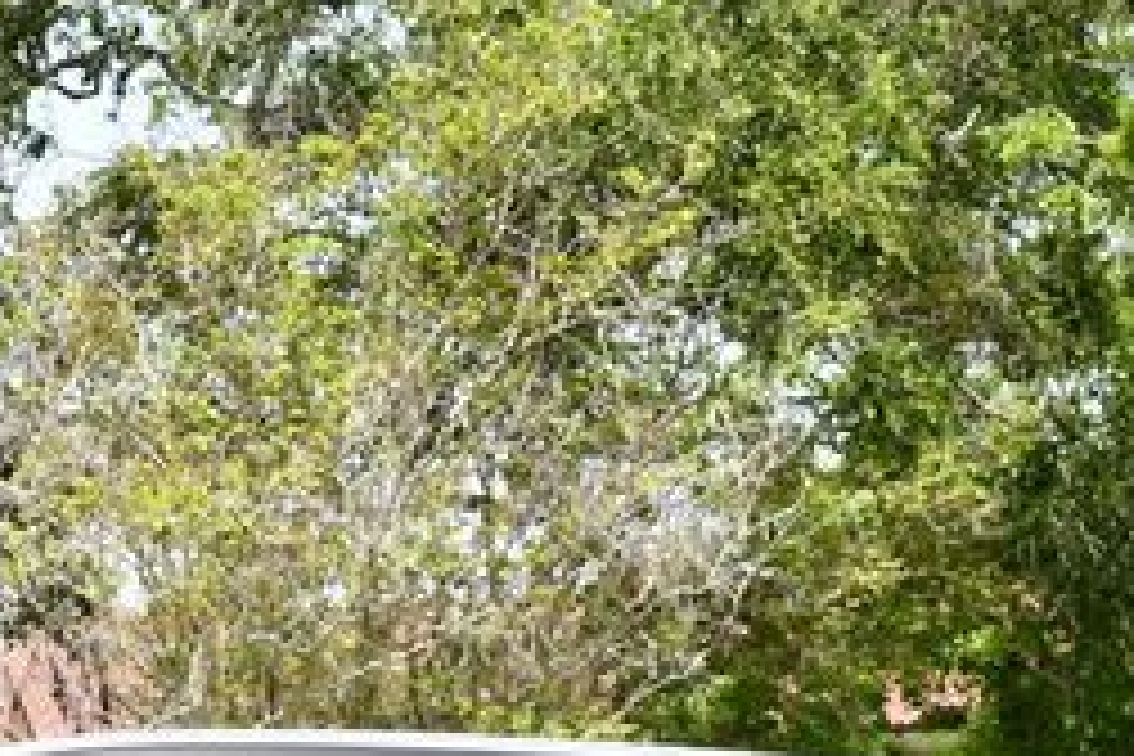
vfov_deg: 11.5
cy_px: 842
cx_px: 68
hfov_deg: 17.2
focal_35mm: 117
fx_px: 3685
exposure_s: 1/250
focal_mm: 23
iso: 200
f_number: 8
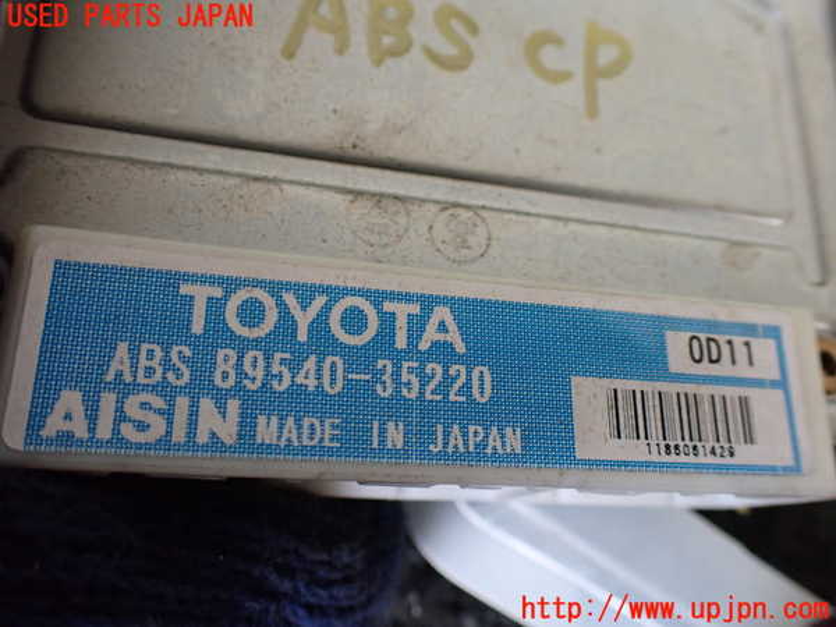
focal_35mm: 30
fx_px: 725
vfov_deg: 46.8
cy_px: 314
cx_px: 418
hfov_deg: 60.0
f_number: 2.3
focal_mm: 5.4
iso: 640
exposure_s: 1/125
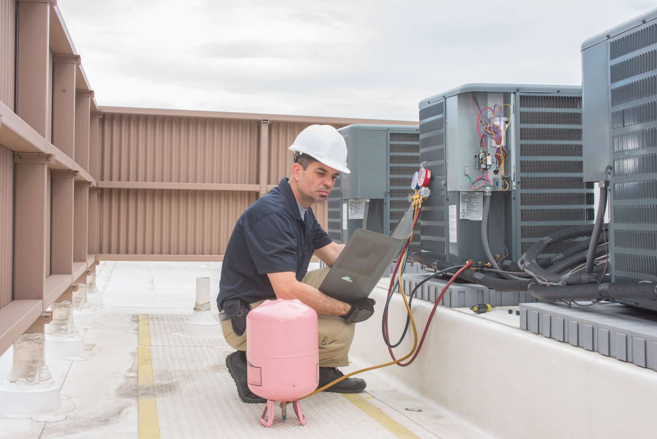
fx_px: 803
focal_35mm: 44
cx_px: 328
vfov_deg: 30.5
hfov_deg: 44.5
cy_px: 220
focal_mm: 44
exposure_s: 1/60
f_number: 11
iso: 320
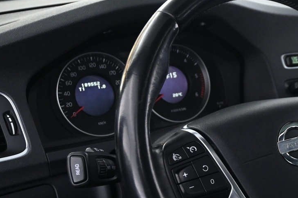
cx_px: 273
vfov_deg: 17.6
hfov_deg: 25.4
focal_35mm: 77
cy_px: 150
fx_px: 638
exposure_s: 1/13
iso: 1600
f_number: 4.2
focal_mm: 23
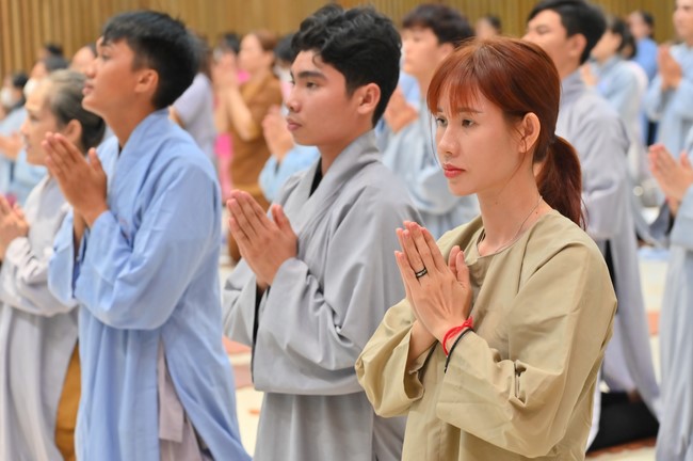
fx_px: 2115
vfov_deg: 12.4
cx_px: 346
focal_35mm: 110
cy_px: 230
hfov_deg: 18.6
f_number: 5
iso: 1600
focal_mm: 110
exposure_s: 1/60
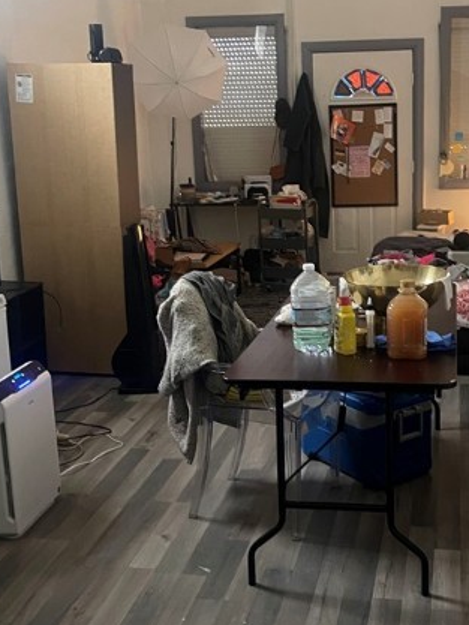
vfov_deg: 41.2
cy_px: 297
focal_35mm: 46
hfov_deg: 31.1
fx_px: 831
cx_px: 337
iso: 640
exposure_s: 1/31
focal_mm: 5.1
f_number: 1.6
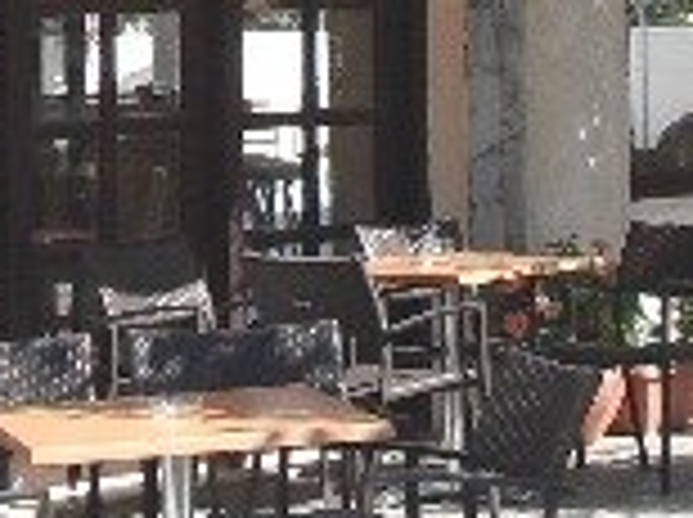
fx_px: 3638
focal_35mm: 182
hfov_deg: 10.7
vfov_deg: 8.0
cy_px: -279
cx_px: 868
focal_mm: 6.3
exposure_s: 1/180
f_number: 7
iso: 80
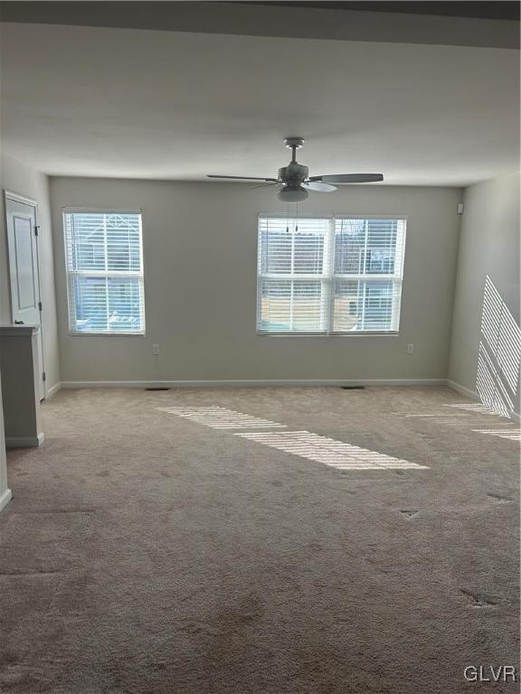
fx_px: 522
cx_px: 260
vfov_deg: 67.3
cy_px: 347
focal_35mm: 26
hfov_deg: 53.1
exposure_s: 1/427
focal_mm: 5.7
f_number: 1.5
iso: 50
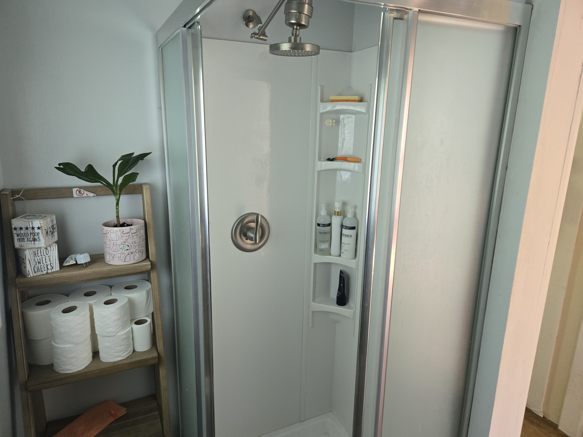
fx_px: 387
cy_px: 218
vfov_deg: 58.9
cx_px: 292
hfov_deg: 73.9
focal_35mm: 23
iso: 400
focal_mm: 5.4
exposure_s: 1/120
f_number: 1.8
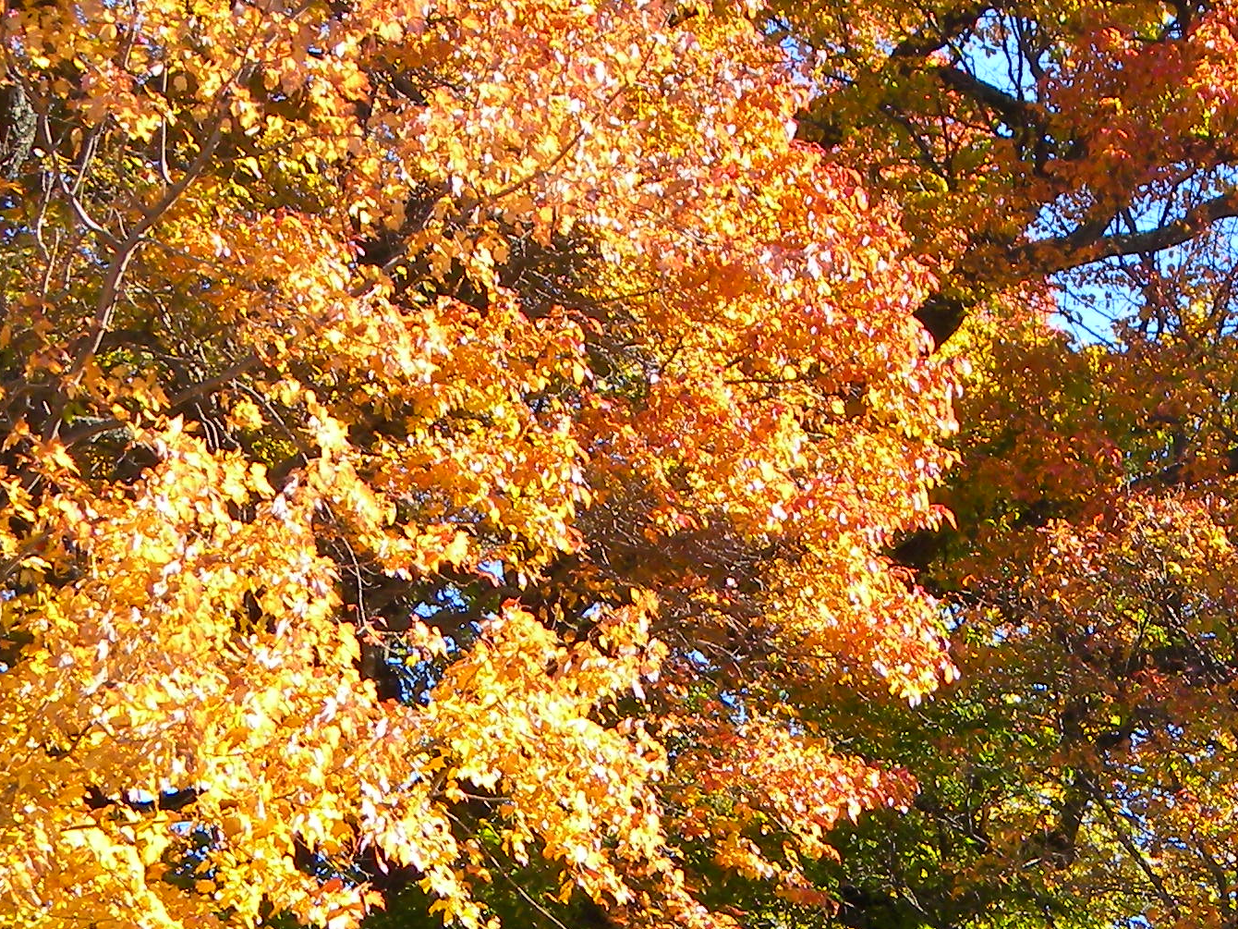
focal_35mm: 128
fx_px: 4578
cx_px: 1483
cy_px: 932
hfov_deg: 14.9
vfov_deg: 11.5
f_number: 3.9
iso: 80
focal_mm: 8.6
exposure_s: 1/187
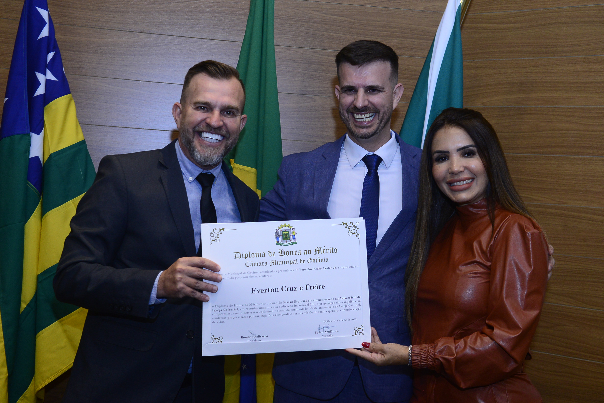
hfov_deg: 36.2
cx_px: 302
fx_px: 923
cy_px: 202
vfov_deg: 24.6
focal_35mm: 55
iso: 2500
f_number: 6.3
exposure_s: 1/125
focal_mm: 55
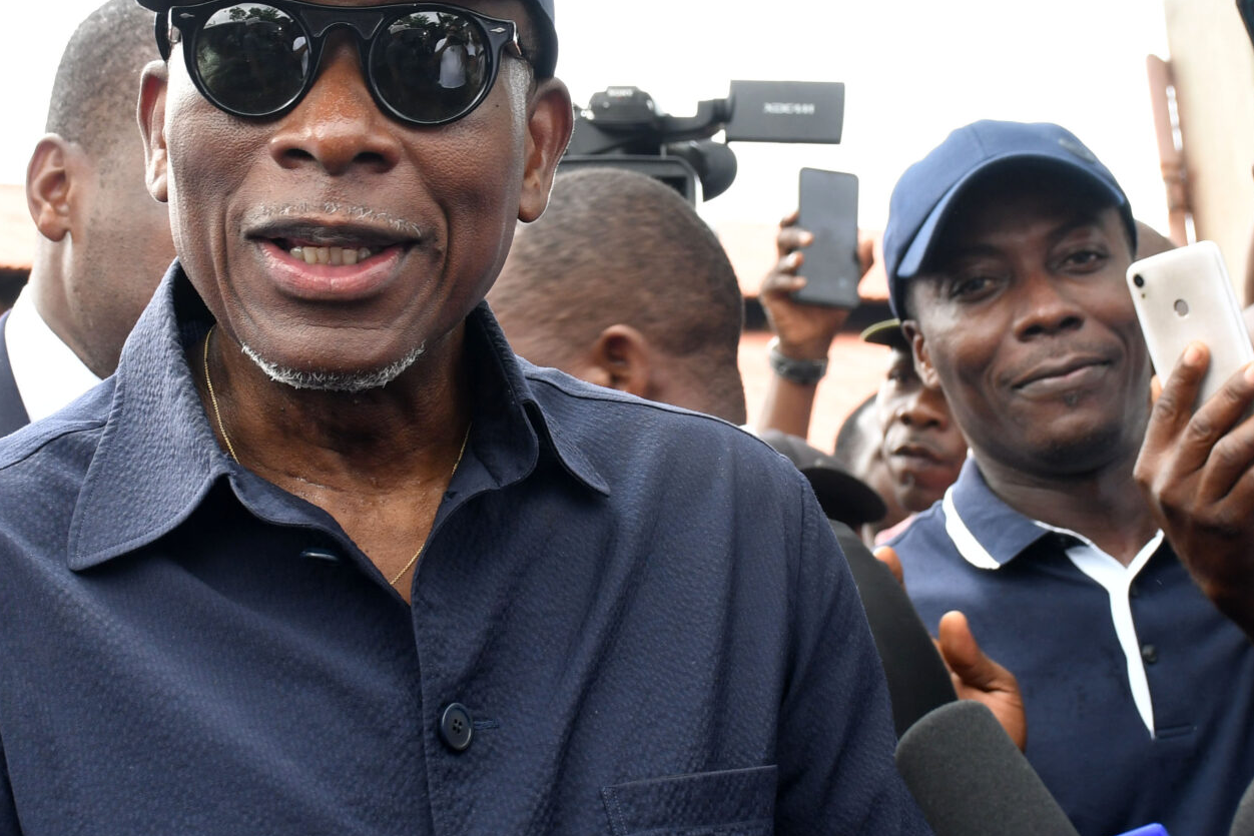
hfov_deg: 22.1
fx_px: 3205
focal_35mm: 92
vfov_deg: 14.9
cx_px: 556
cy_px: 308
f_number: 5.6
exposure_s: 1/125
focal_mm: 30
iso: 320
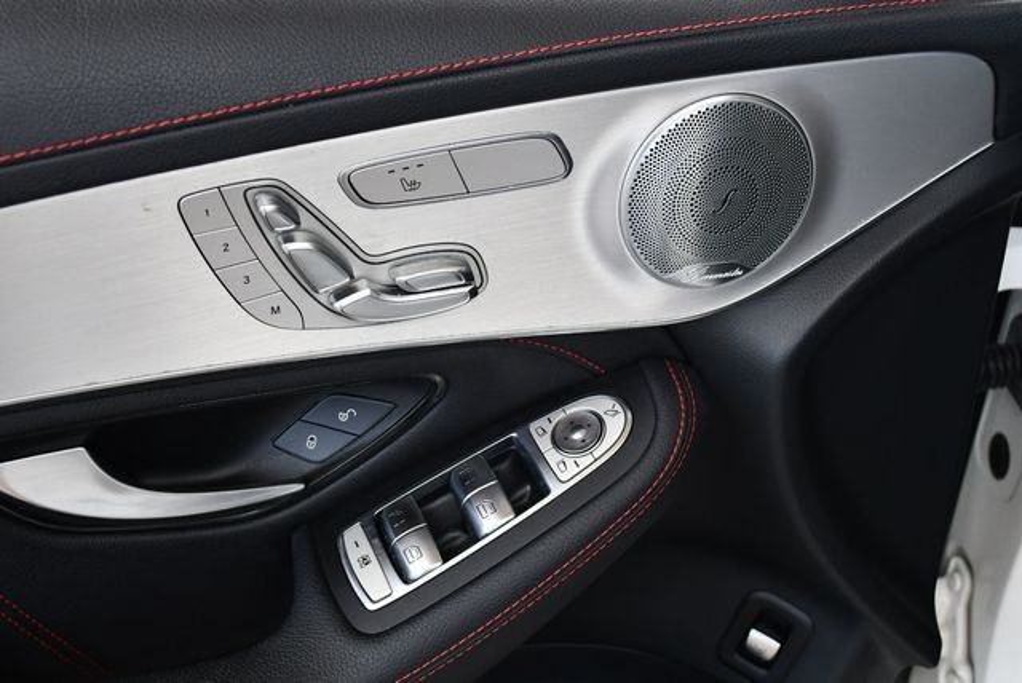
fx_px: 1364
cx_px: 511
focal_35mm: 48
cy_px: 342
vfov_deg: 28.1
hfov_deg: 41.1
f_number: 5.6
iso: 400
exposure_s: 1/250
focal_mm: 24
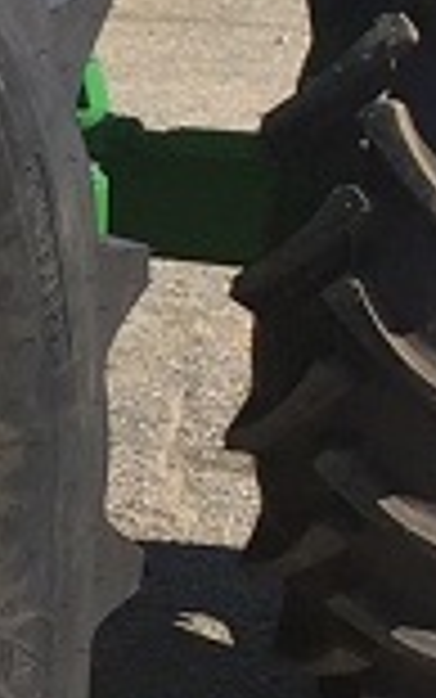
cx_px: -1115
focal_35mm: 194
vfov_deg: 10.8
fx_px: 3685
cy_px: 196
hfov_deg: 6.0
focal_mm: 4.15
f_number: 2.2
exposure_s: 1/1464
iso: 32
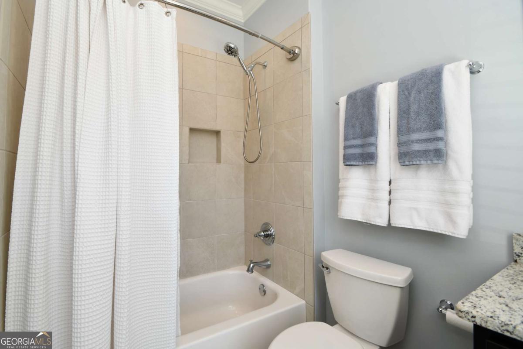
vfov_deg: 77.3
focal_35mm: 15
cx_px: 262
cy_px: 174
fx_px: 218
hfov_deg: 100.4
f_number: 5
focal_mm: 10
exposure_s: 1/100
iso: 200
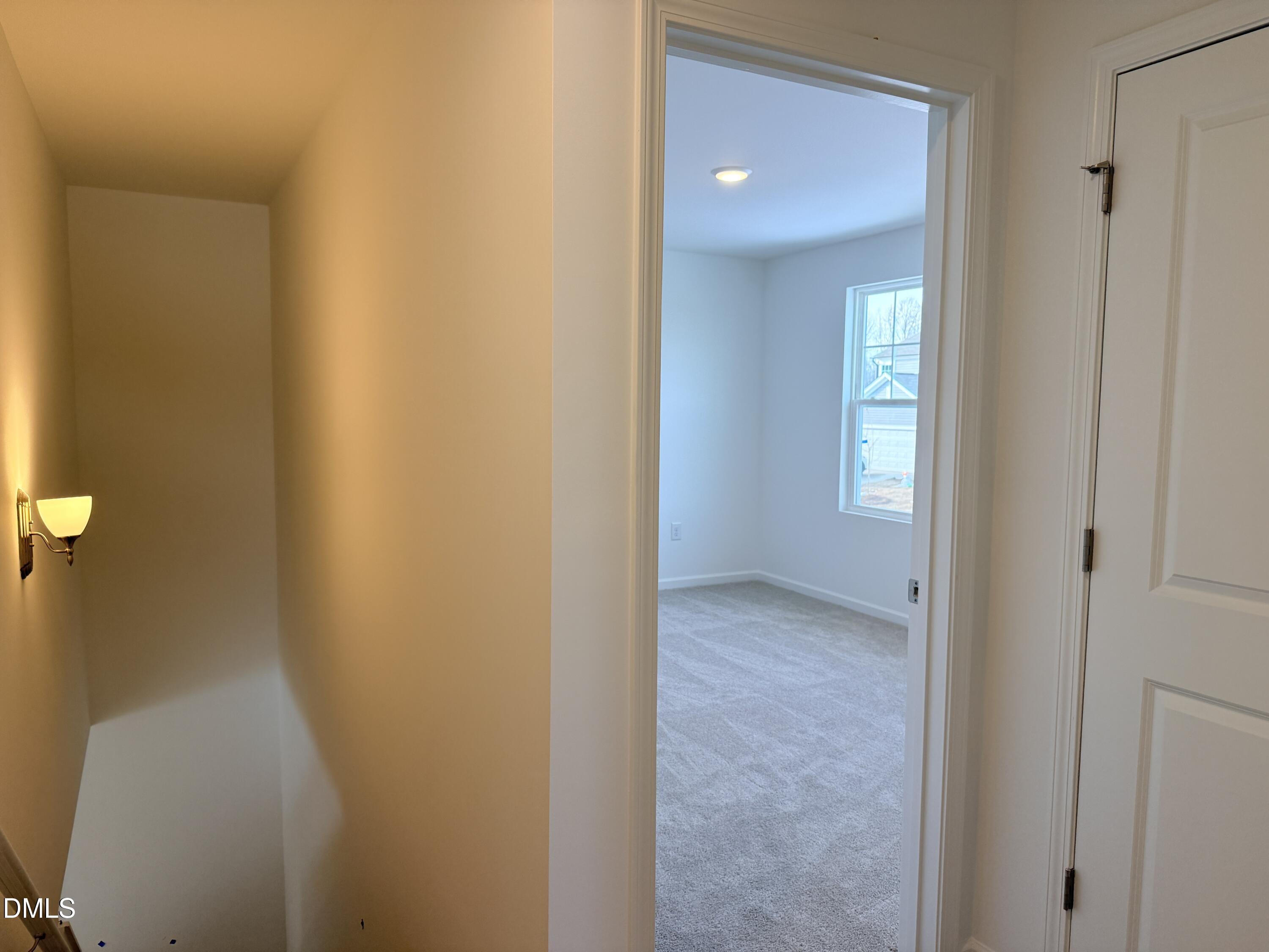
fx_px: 880
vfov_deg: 56.8
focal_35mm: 24
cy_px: 476
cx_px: 634
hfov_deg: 71.6
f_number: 1.78
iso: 160
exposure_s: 1/235
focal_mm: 6.76
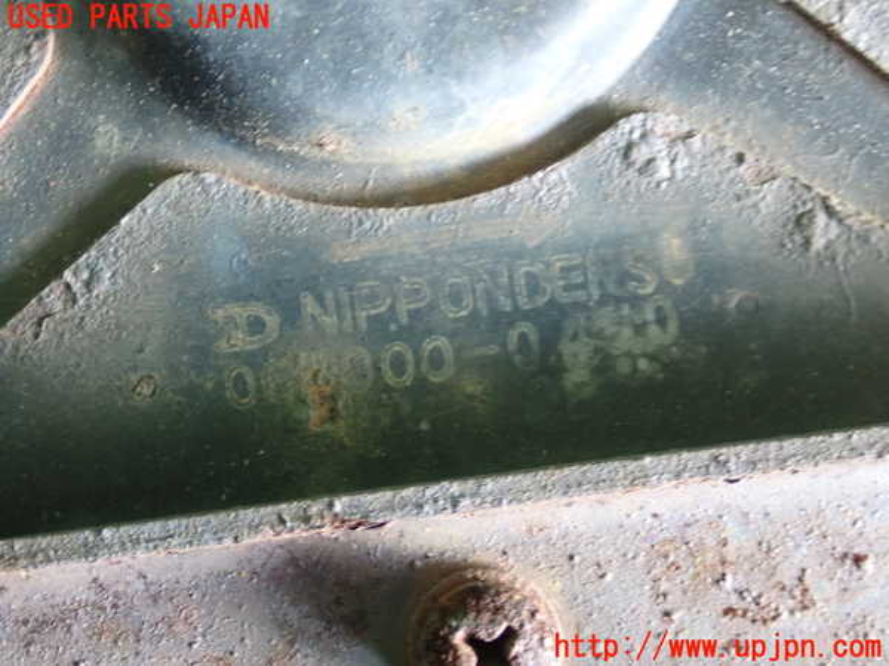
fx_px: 1721
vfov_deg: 21.9
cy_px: 333
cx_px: 444
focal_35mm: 67
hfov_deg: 29.0
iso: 800
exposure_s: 1/15
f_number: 3.8
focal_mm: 11.88
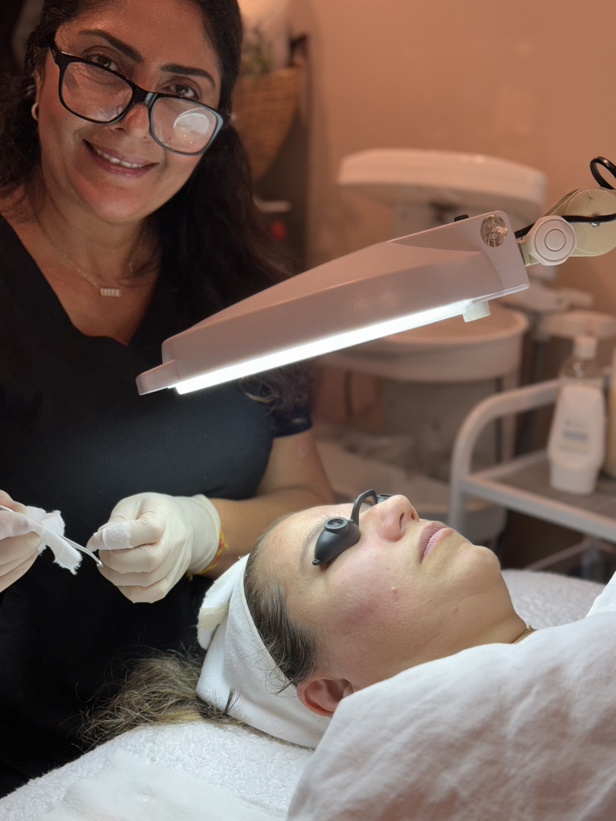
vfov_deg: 39.7
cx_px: 308
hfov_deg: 30.3
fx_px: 1139
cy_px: 410
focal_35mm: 48
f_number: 1.78
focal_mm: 6.76
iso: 80
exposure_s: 1/120
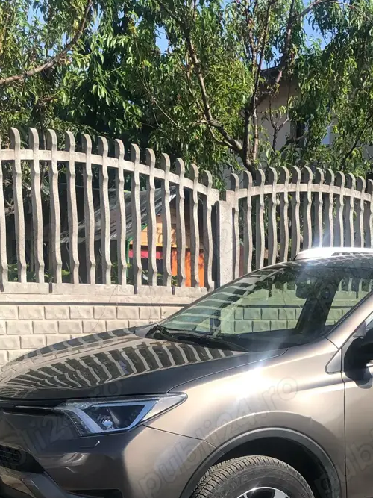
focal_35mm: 56
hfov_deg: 25.6
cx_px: 304
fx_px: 805
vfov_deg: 32.1
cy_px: 477
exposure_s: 1/1333
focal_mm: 4
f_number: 1.8
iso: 20
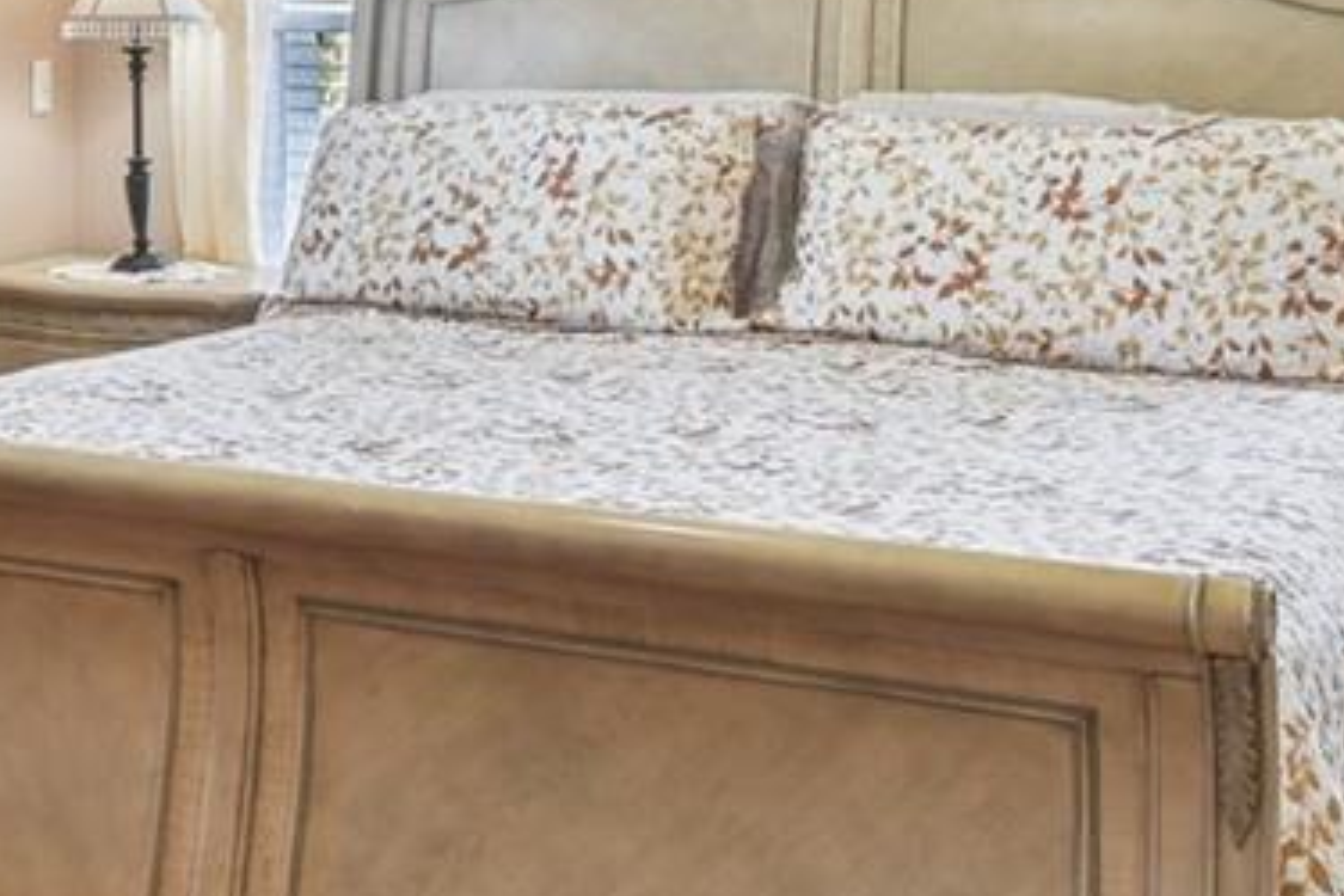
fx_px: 2389
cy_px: -36
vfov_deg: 20.4
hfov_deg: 30.9
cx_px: 358
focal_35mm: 64
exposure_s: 1/2.5
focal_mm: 10
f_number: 7.1
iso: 100
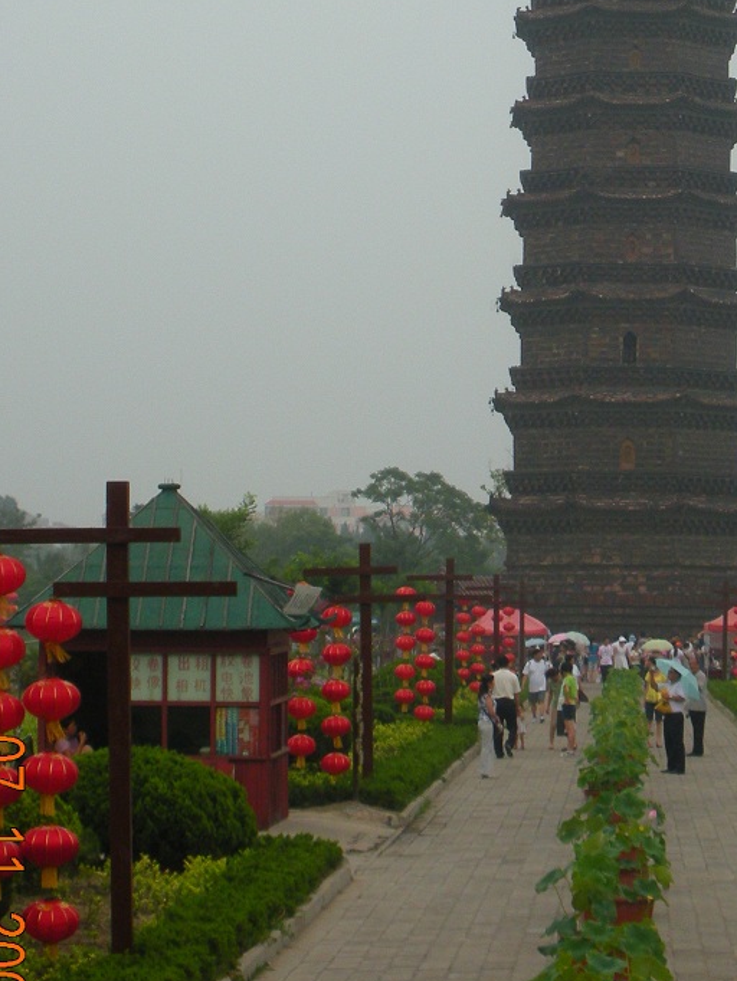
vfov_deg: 15.6
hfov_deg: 11.8
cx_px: 570
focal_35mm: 125
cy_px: 186
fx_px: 3546
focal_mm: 11.2
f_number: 4.6
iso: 88
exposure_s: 1/668
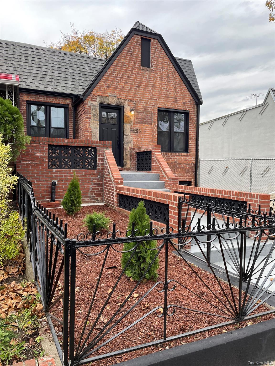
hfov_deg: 53.1
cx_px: 138
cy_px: 183
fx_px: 275
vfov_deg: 67.3
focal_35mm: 26
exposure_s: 1/183
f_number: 1.6
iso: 32
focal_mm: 4.2
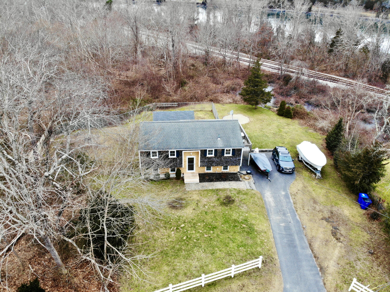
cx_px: 195
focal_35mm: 24
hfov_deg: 71.6
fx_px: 270
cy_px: 146
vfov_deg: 56.8
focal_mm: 4.5
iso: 100
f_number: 2.8
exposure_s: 1/91.5
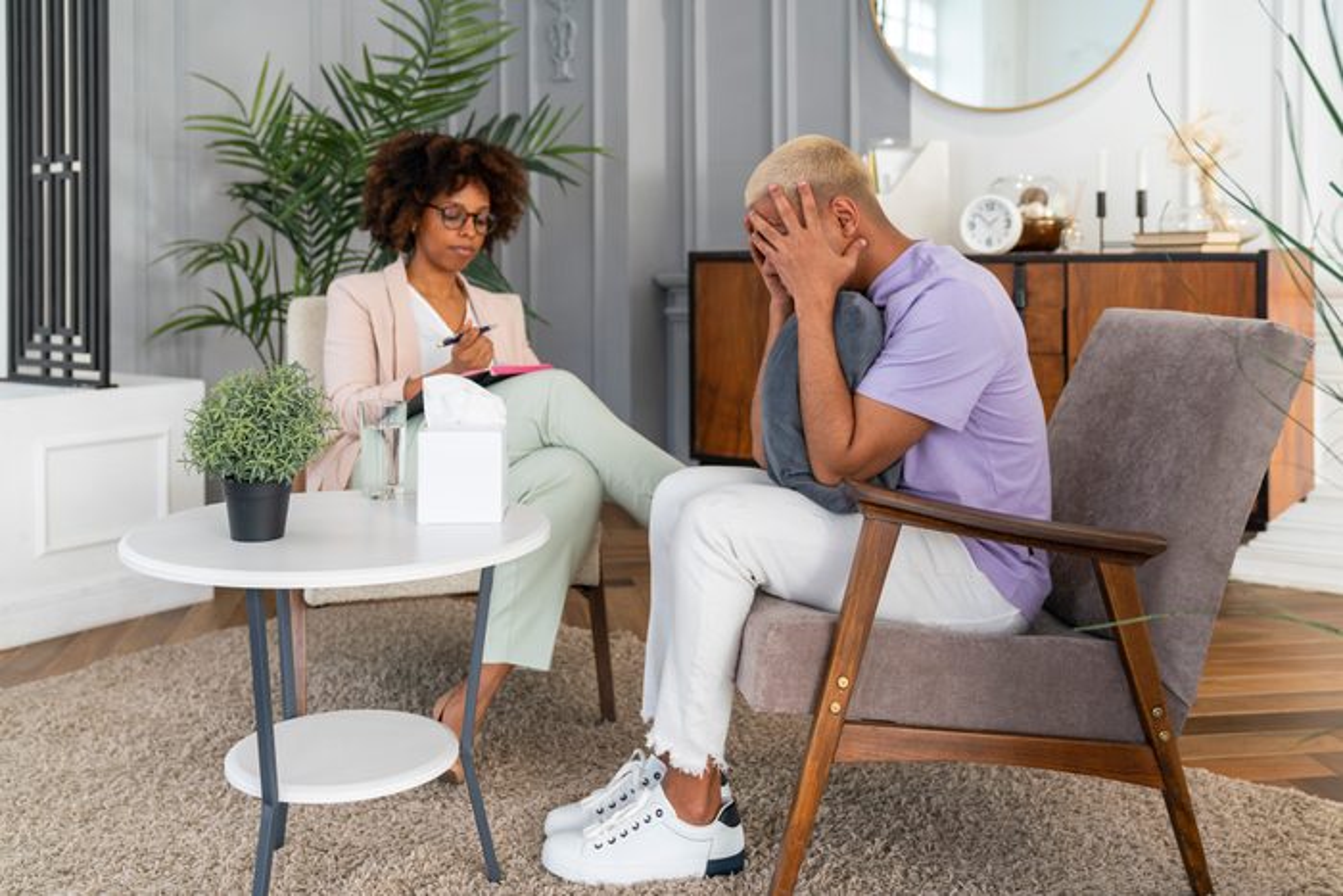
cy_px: 448
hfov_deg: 55.8
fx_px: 1269
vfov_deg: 38.9
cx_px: 672
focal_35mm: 34
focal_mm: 34
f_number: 3.2
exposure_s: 1/160
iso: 640
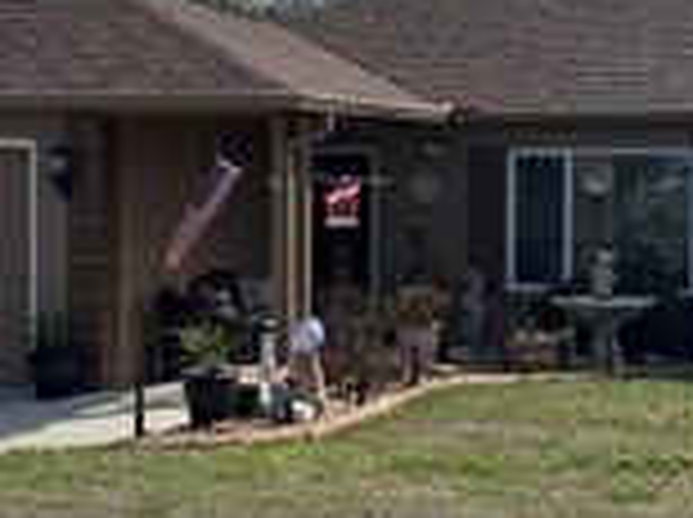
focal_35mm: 78
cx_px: 333
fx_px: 1559
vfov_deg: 18.8
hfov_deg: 25.1
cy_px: 218
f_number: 1.78
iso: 80
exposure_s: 1/6410
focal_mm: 6.76
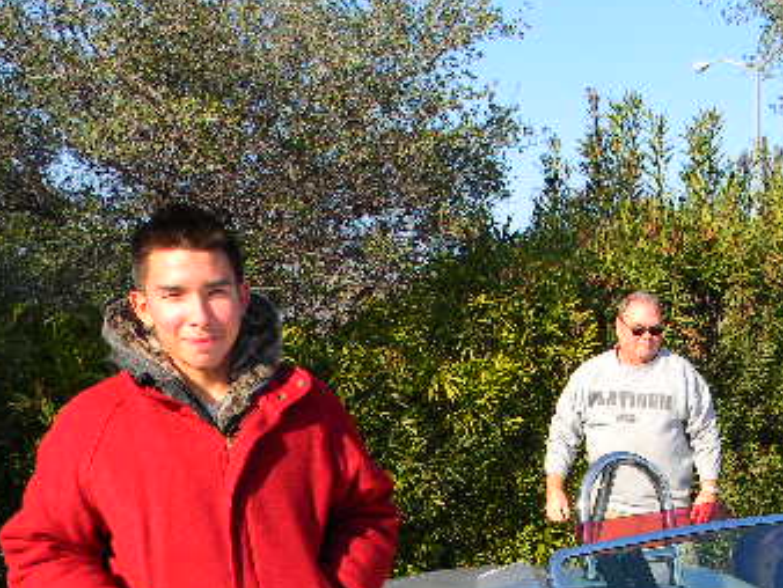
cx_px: 524
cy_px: 507
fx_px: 1200
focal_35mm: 53
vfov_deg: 26.8
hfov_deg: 35.8
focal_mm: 5
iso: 80
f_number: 3.5
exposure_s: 1/434
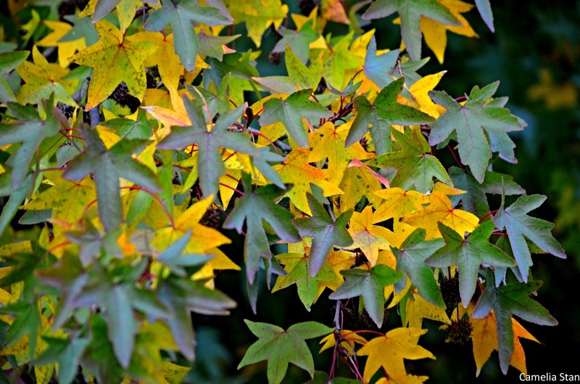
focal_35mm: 180
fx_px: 2894
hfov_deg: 11.4
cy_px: 192
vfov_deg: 7.6
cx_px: 290
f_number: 4.8
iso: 1250
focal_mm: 120
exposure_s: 1/250
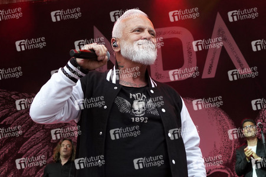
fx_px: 266
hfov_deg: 53.2
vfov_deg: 36.8
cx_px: 133
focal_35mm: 36
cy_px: 88
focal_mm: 36
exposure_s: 1/160
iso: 1000
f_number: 5.6
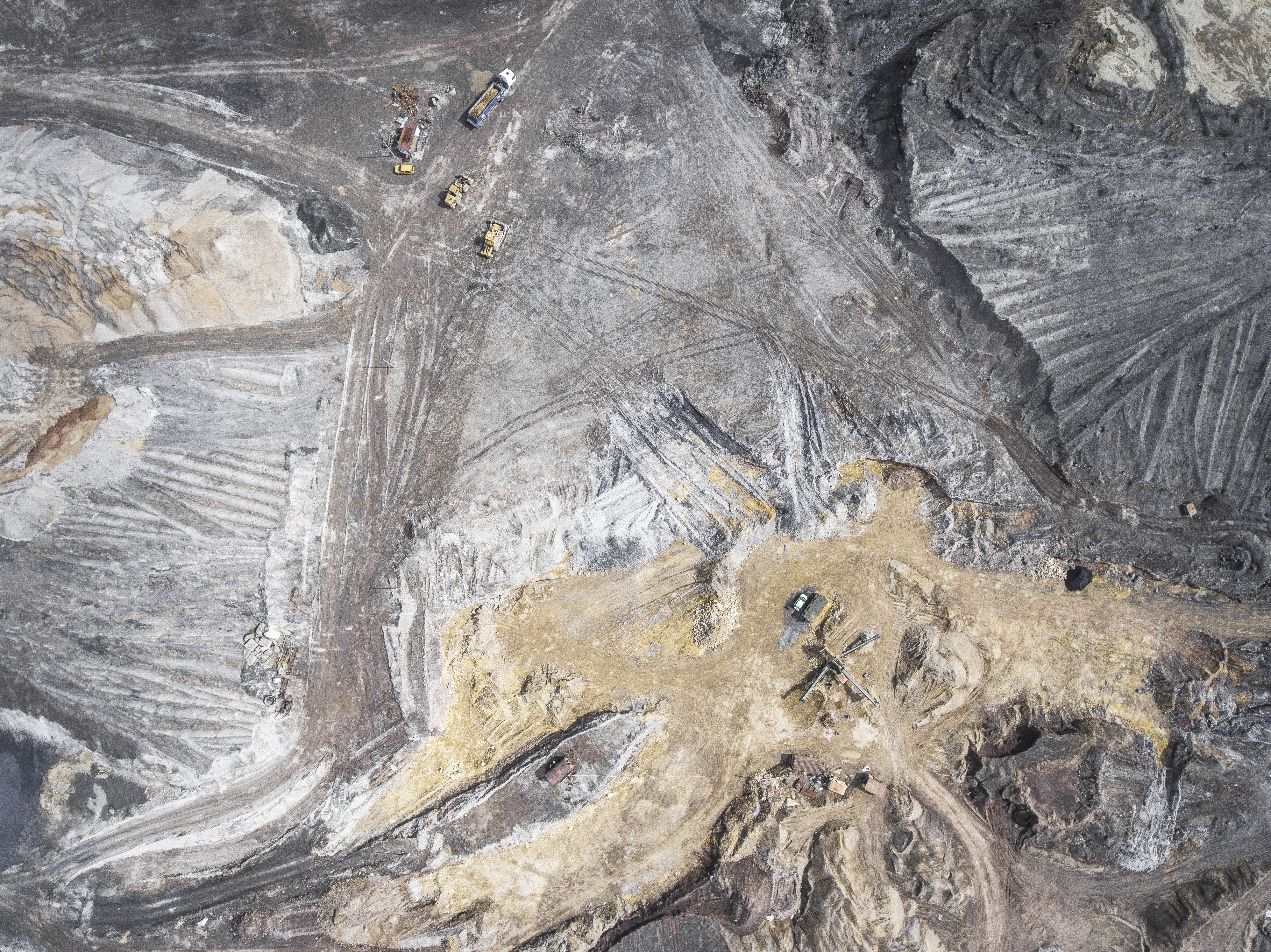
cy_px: 476
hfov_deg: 81.8
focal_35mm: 20
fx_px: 734
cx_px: 636
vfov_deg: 65.9
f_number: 2.8
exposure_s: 1/690
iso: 100
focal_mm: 3.61
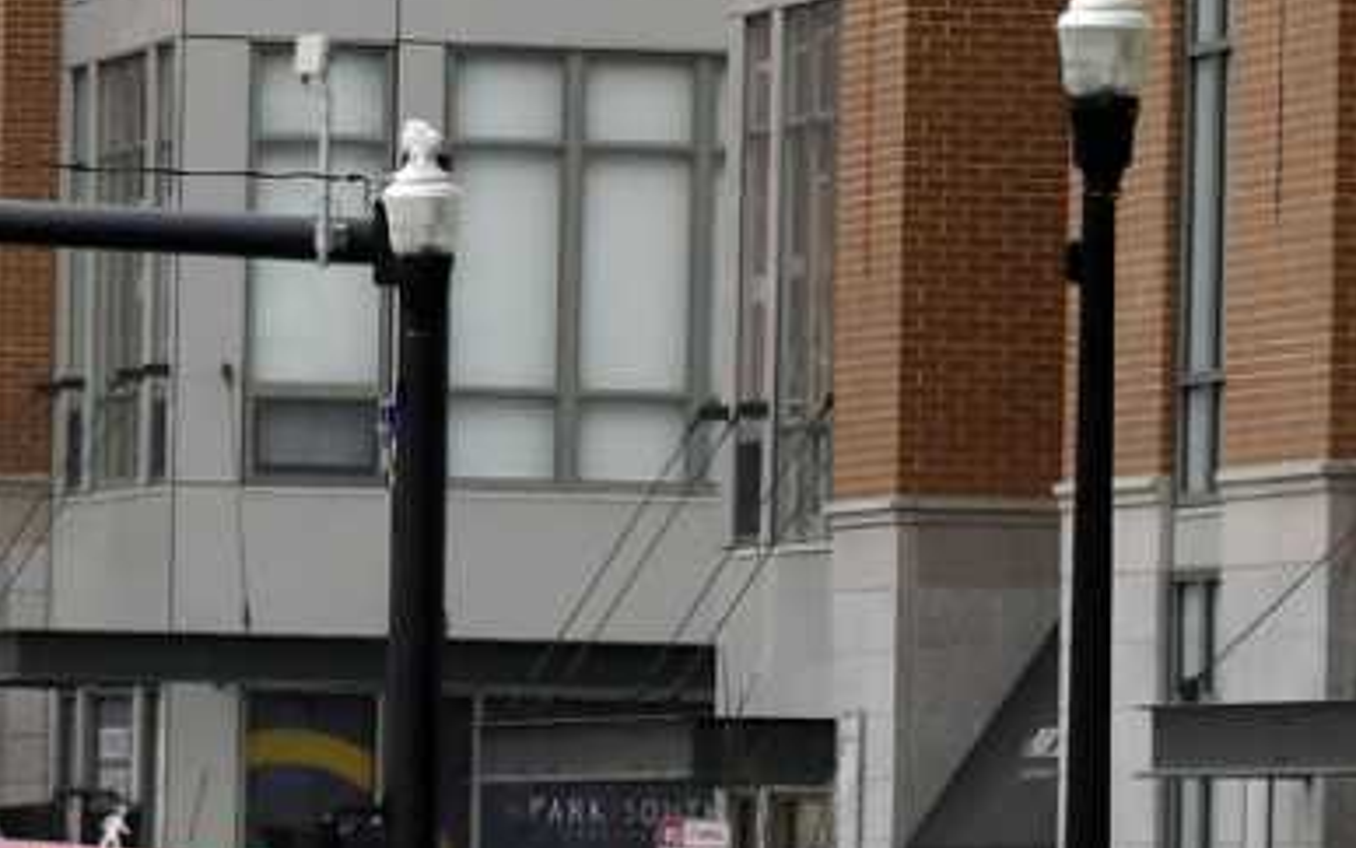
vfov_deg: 2.3
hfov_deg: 3.7
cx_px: 385
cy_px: -608
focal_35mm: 566
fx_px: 20920
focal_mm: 70
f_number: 10
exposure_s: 1/400
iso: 500
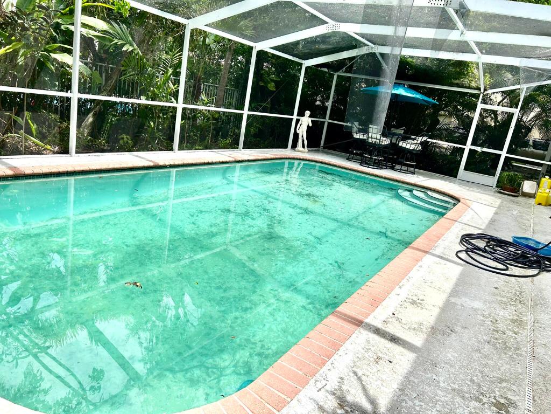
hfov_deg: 67.3
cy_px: 207
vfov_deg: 53.1
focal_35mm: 26
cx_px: 276
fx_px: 414
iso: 50
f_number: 1.5
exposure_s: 1/2045
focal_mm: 5.7
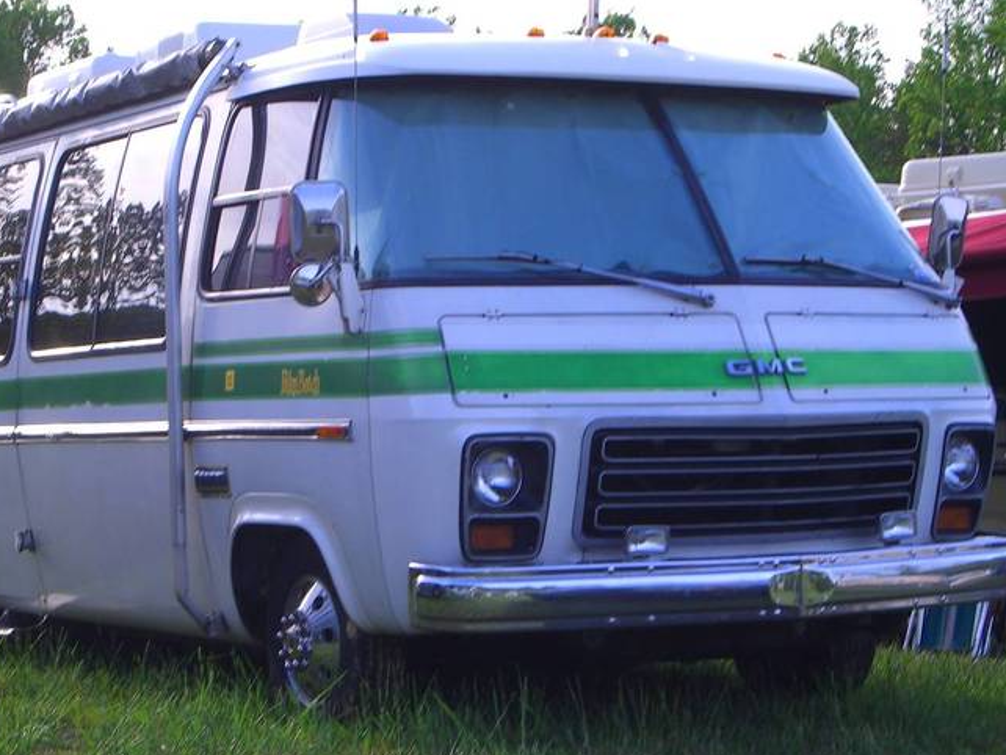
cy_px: 363
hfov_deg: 19.4
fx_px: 2936
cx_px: 415
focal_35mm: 101
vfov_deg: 14.7
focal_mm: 16.6
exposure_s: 1/125
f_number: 6
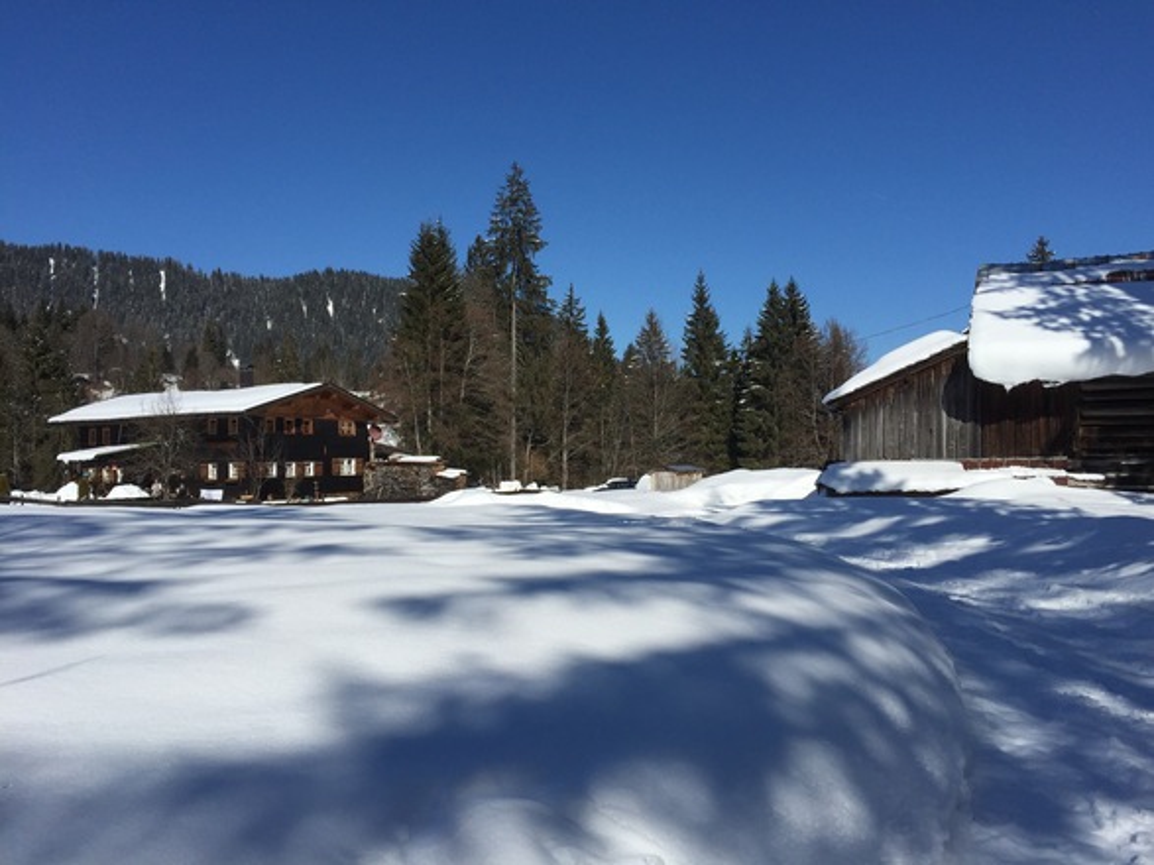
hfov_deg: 61.7
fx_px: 967
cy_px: 432
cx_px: 577
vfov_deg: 48.2
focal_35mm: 29
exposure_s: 1/5650
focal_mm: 4.15
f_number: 2.2
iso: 32
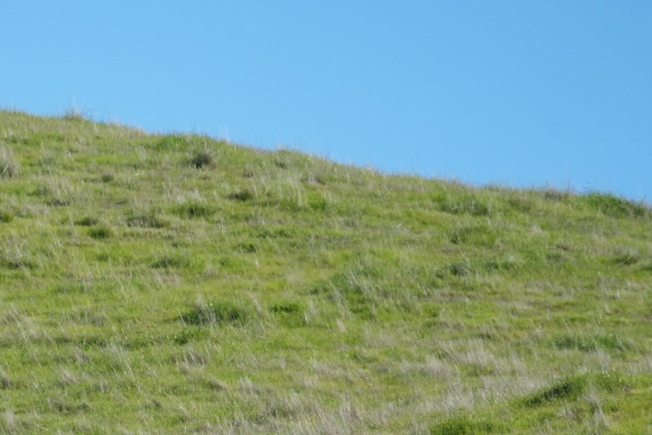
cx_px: -20
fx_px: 15087
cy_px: 663
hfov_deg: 2.5
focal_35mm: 833
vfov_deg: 1.6
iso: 400
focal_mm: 260
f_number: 7.1
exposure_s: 1/1000
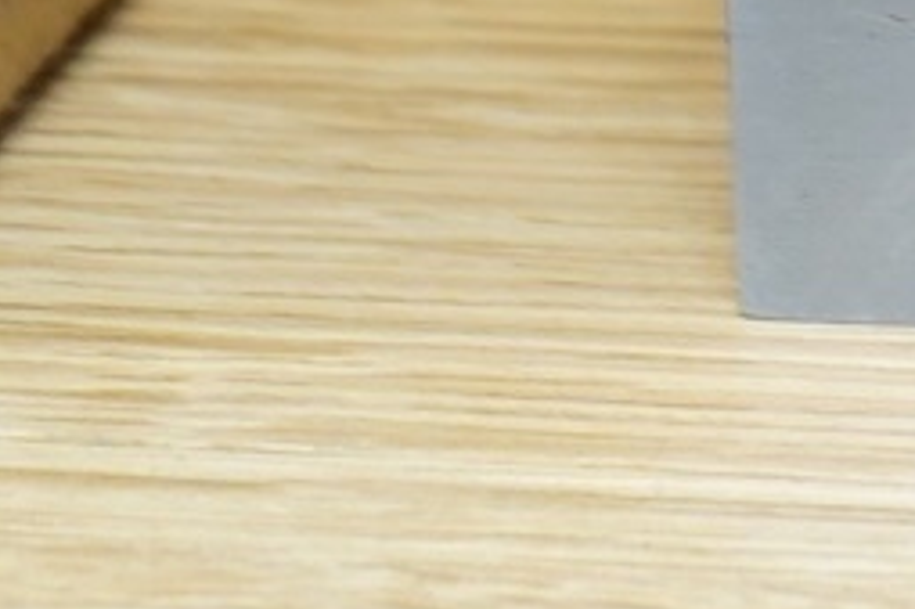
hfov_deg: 4.2
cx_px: 3093
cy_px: -723
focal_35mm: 474
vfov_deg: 2.9
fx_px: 12039
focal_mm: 70
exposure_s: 1/80
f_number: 5.6
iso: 2500
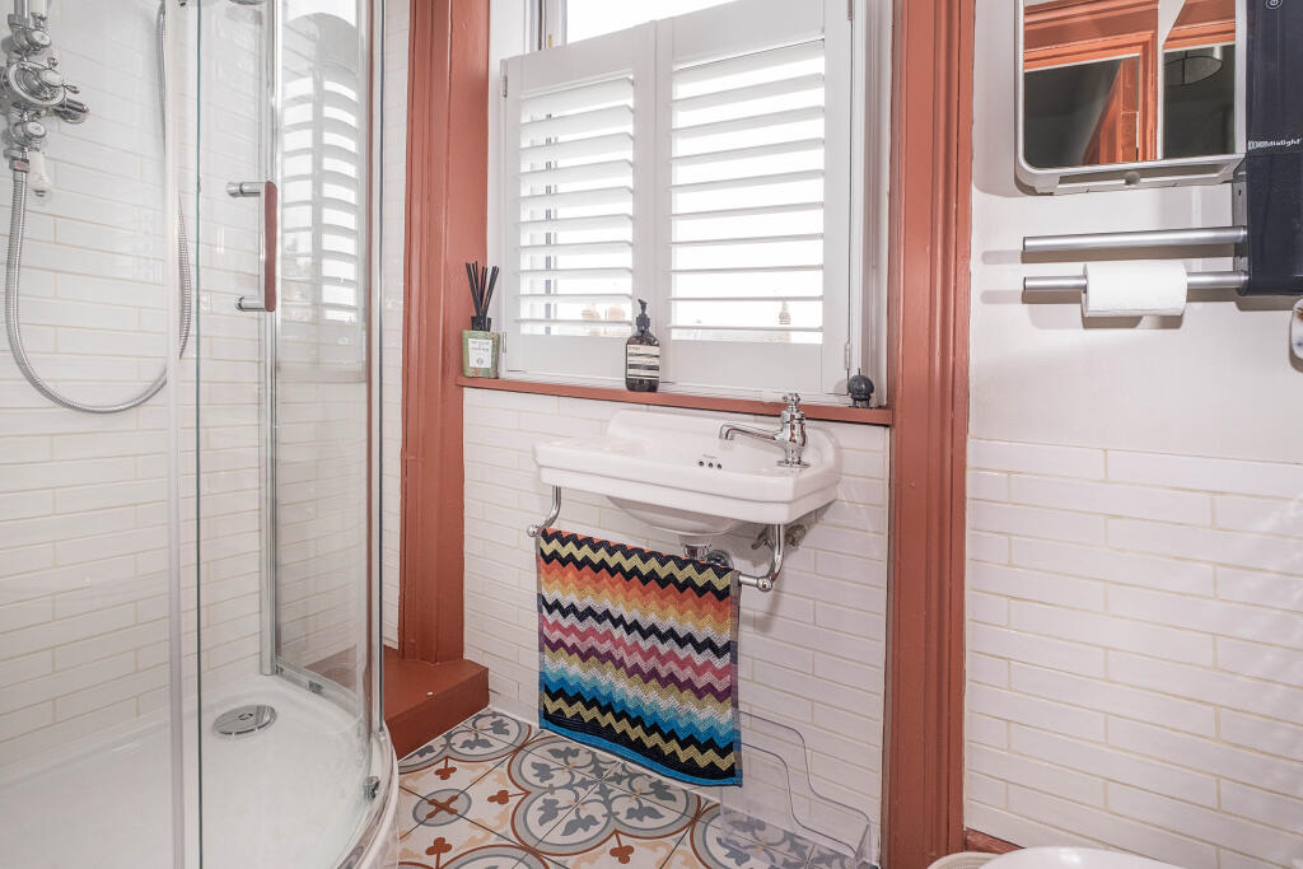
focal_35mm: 15
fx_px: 543
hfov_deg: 100.4
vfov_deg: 77.3
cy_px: 434
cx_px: 652
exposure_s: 1/40
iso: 250
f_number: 7.1
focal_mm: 10
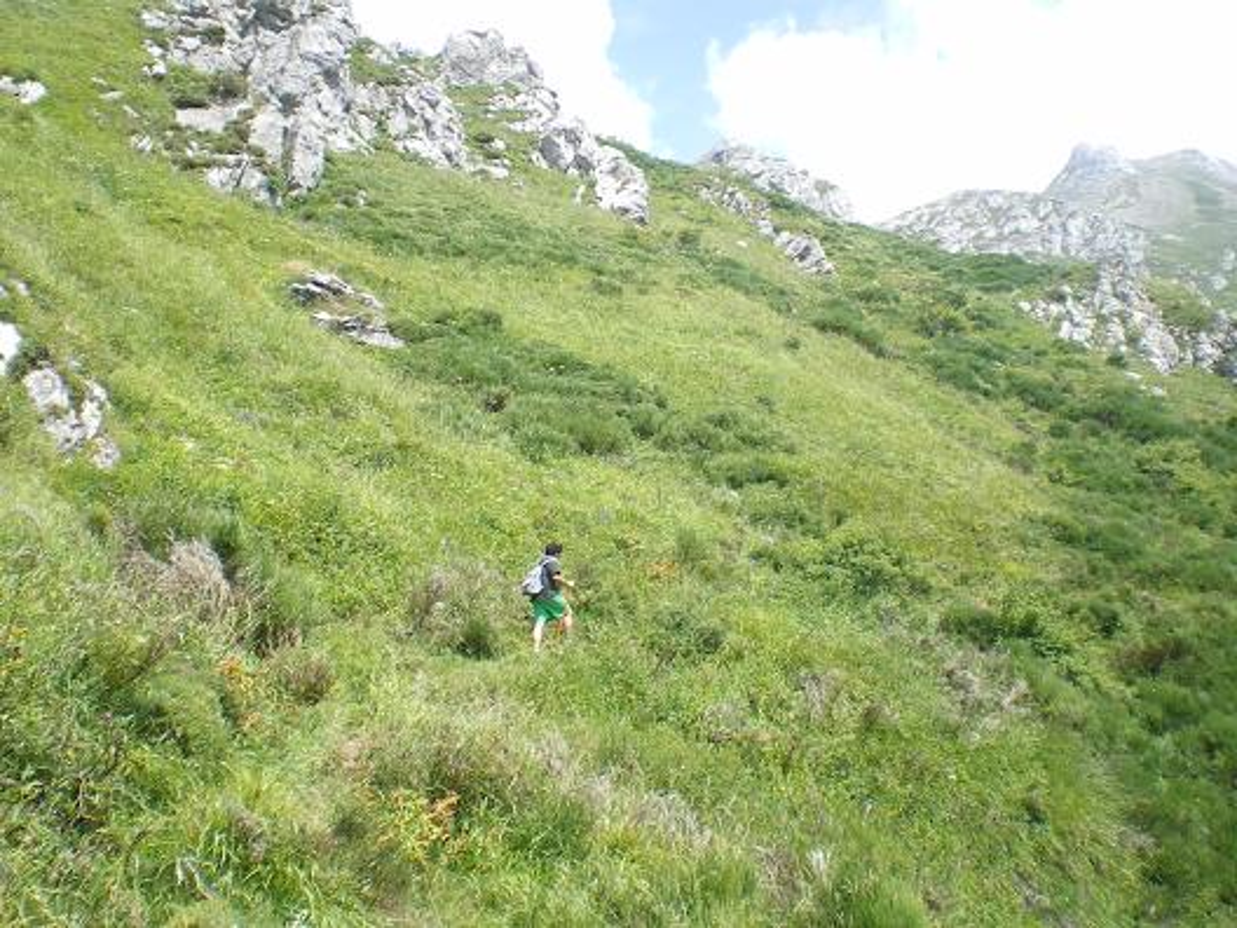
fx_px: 1358
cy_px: 464
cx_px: 618
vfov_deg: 37.7
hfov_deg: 49.0
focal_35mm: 38
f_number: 4.6
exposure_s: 1/125
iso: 64
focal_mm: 6.3
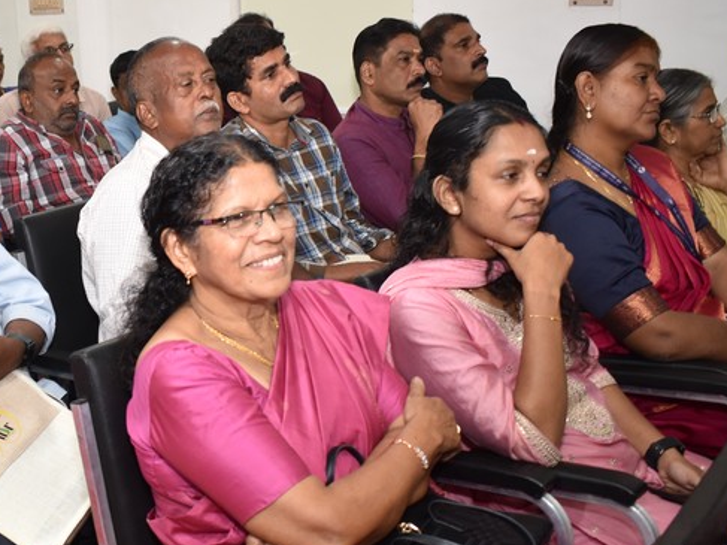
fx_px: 1008
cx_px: 148
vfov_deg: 30.3
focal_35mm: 48
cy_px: 273
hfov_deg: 38.2
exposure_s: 1/30
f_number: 3.5
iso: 560
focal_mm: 18
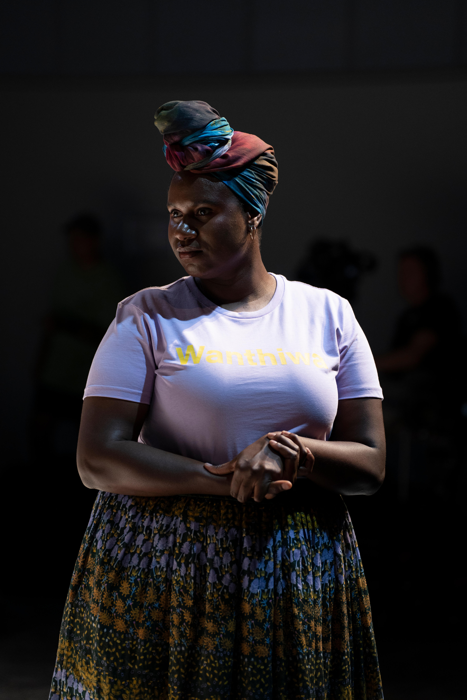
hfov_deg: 12.5
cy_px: 350
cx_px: 234
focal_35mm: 110
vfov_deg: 18.6
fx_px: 2140
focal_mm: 110
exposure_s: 1/125
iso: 1600
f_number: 2.8
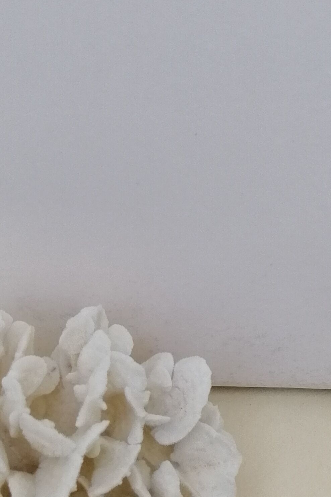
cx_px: 397
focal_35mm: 97
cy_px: 67
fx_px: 1338
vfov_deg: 20.7
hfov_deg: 13.7
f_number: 1.8
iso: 50
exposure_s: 1/50
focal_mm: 3.95
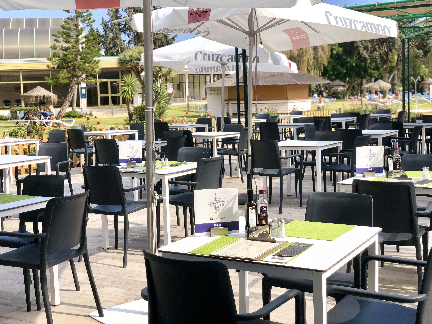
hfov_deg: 36.8
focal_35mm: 52
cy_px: 162
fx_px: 649
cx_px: 216
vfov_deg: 28.0
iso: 16
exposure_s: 1/695
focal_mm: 6
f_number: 2.4
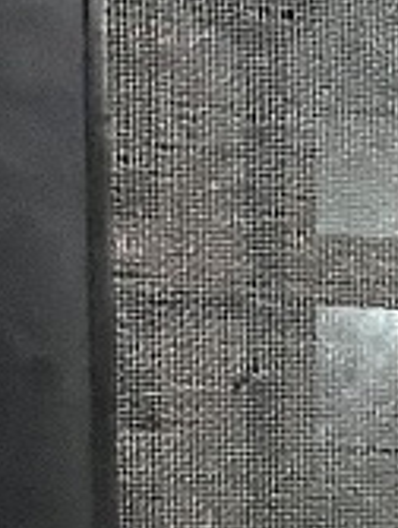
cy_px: 825
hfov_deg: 8.2
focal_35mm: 159
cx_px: 1140
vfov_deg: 11.8
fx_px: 2428
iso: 640
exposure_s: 1/32
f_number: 1.6
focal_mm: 5.1
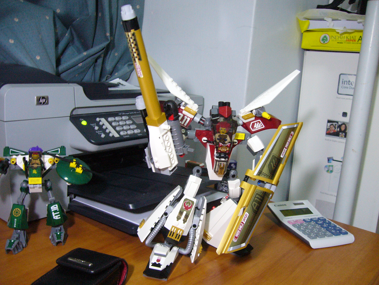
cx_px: 190
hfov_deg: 52.6
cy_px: 142
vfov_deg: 40.7
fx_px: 383
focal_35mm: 35
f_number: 2.8
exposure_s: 1/8
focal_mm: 5.8
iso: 200
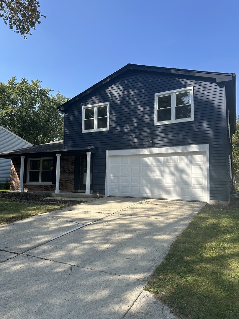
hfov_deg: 56.8
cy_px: 160
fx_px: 221
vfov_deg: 71.6
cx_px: 120
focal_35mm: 24
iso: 80
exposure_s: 1/2525
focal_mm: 6.86
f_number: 1.78
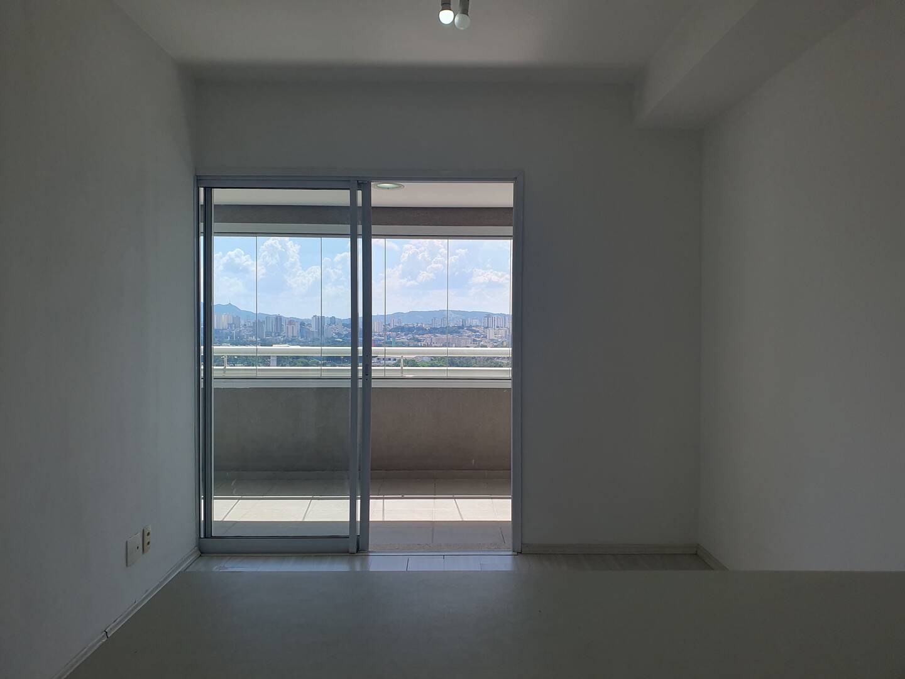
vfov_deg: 53.1
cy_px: 340
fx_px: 680
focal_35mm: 26
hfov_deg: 67.3
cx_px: 452
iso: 50
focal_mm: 4.32
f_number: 2.4
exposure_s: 1/1192
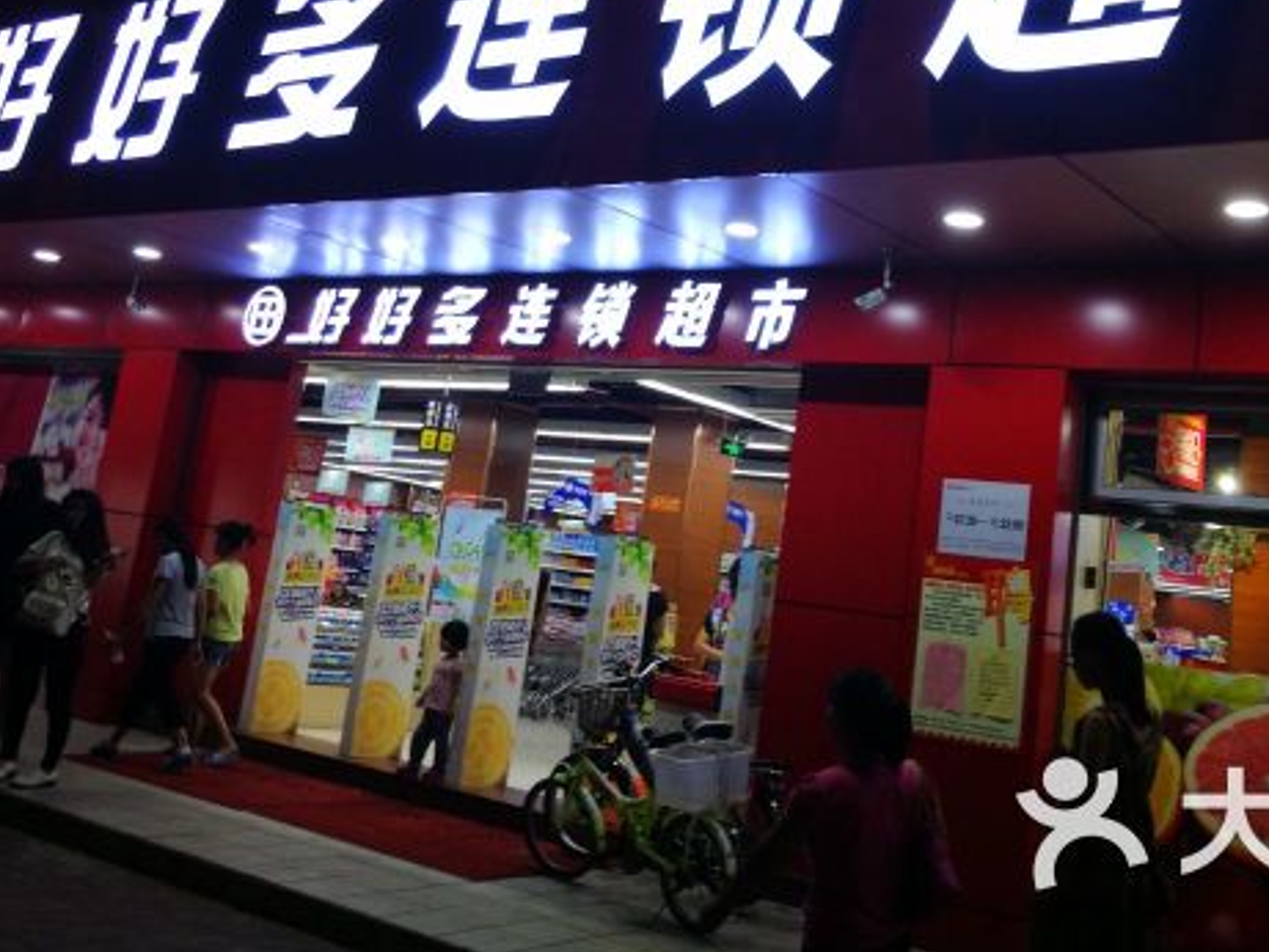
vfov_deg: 34.4
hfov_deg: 45.6
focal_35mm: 41
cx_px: 743
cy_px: 244
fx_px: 1503
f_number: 4
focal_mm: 4.5
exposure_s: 1/50
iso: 160
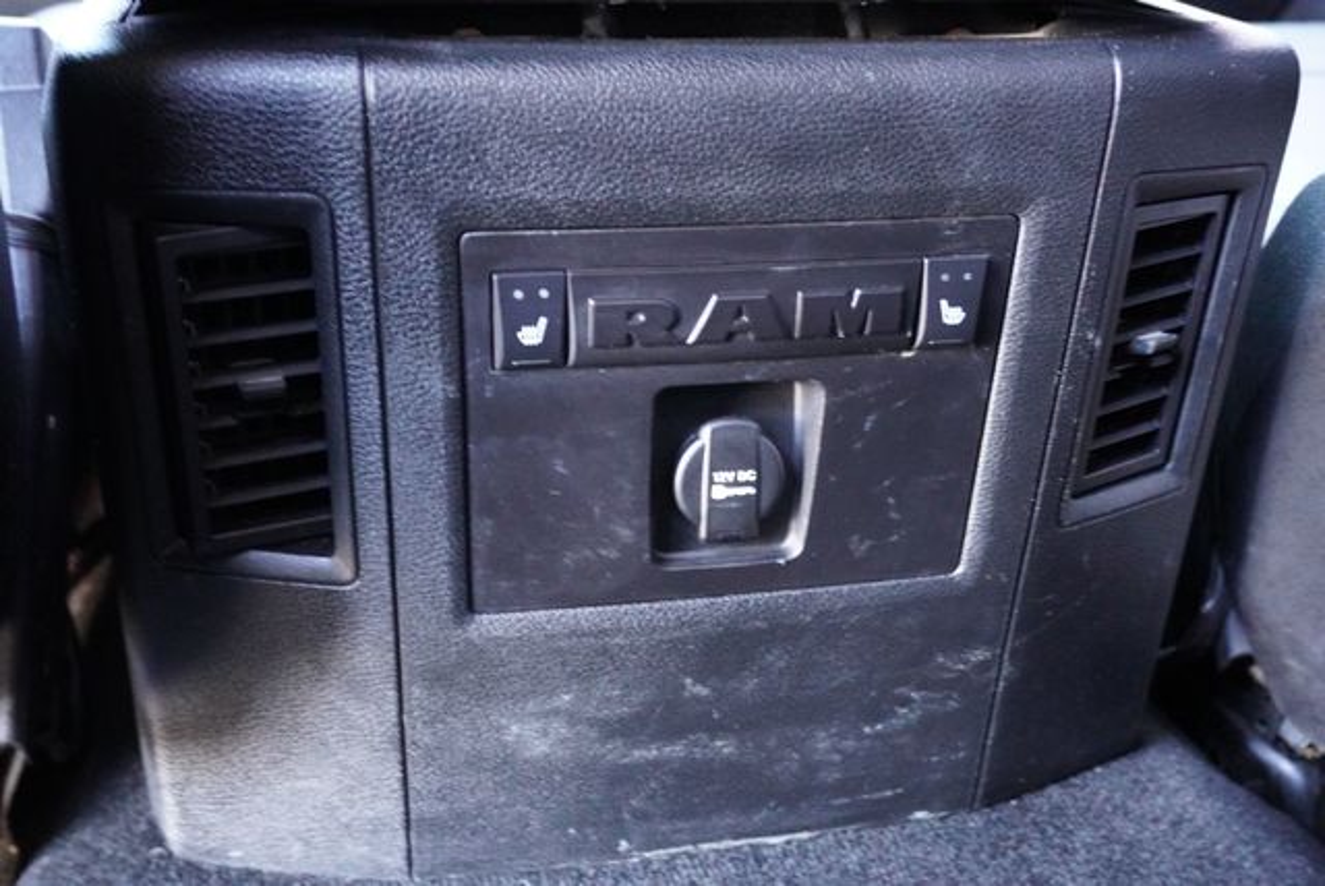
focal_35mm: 36
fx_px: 1326
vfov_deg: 36.9
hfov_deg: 53.1
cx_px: 662
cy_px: 443
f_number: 4.5
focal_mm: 24
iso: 6400
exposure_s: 1/20
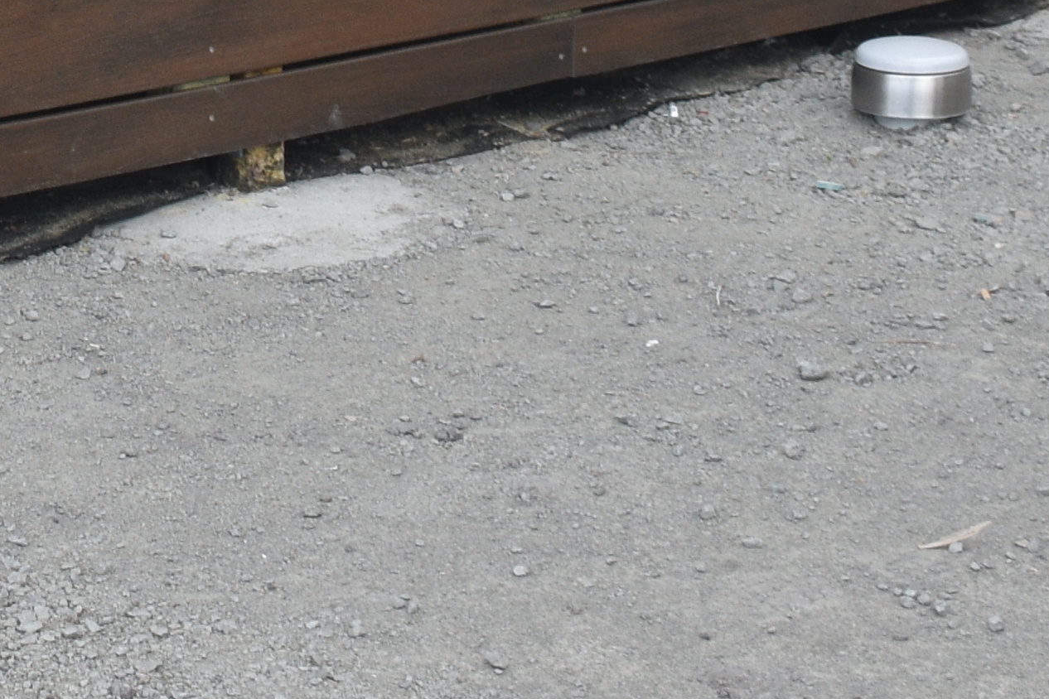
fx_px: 3729
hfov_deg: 15.6
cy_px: -790
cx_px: -73
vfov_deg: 9.8
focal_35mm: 128
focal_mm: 18
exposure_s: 1/250
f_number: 8
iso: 220
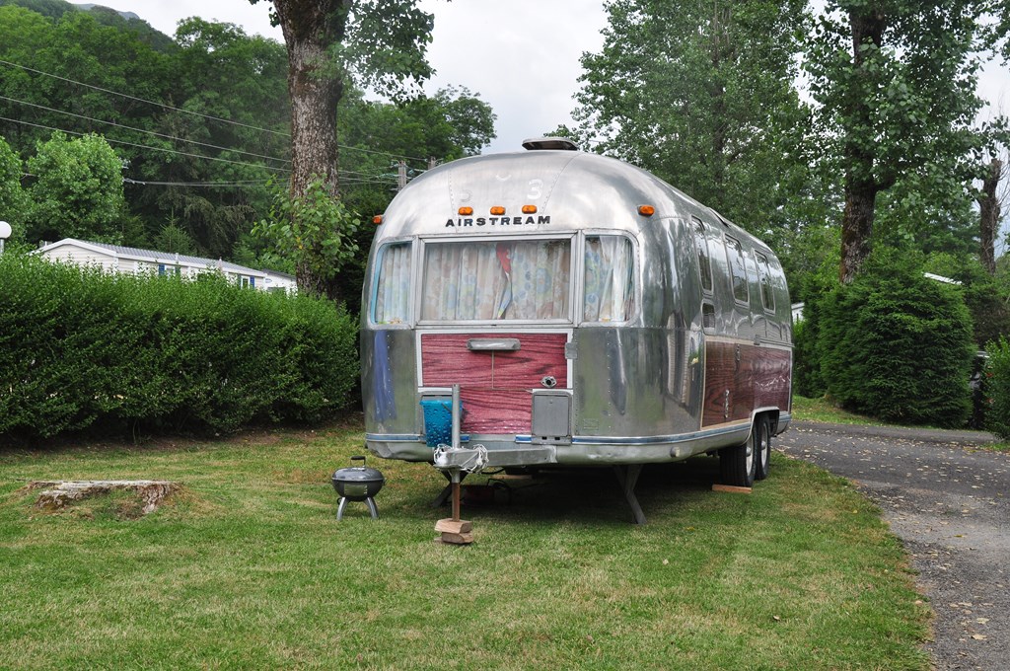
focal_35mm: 48
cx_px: 505
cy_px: 336
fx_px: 1345
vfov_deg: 28.0
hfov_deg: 41.2
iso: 400
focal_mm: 32
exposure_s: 1/250
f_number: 8
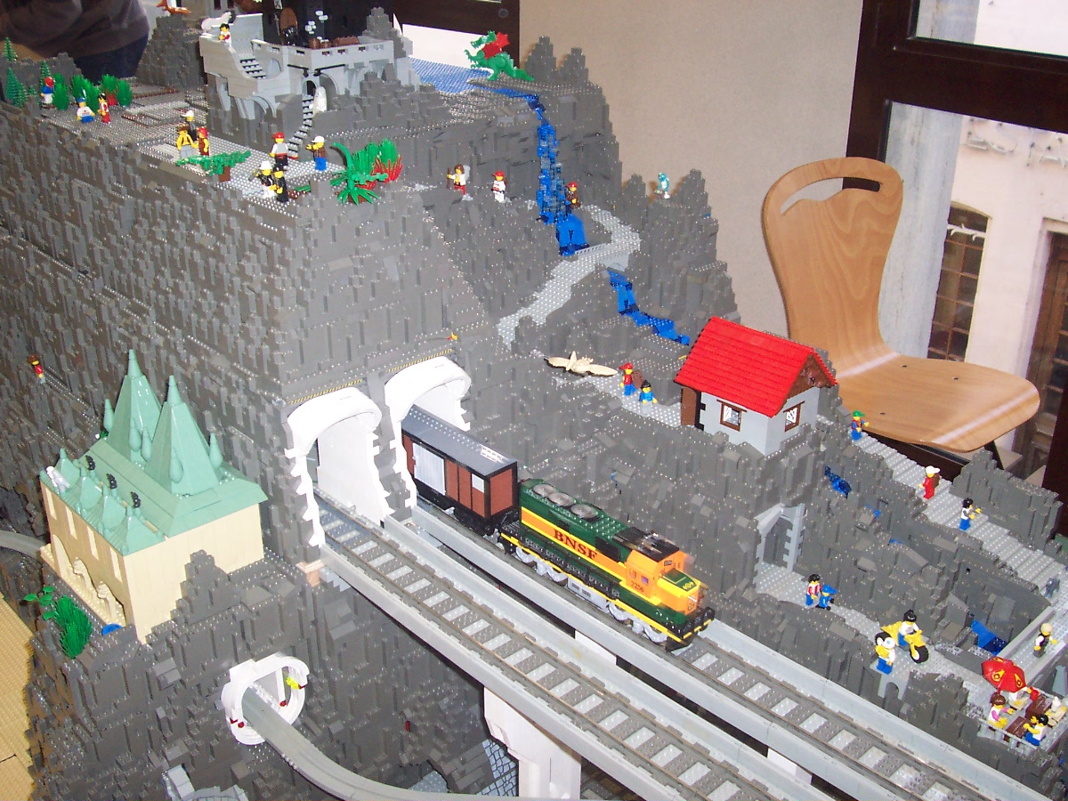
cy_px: 400
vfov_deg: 38.7
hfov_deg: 50.1
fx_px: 1142
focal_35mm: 37
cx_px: 534
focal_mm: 5.6
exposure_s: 1/60
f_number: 2.8
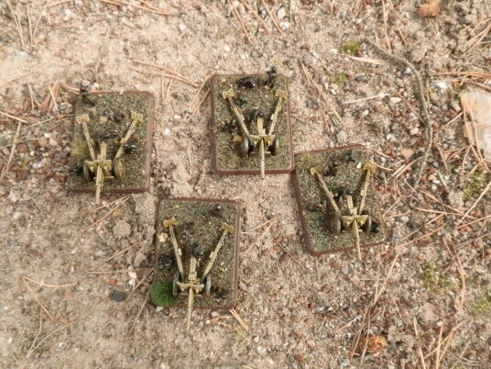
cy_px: 184
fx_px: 397
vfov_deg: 49.7
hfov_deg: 63.4
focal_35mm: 28
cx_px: 246
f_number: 3.1
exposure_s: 1/1250
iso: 400
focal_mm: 5
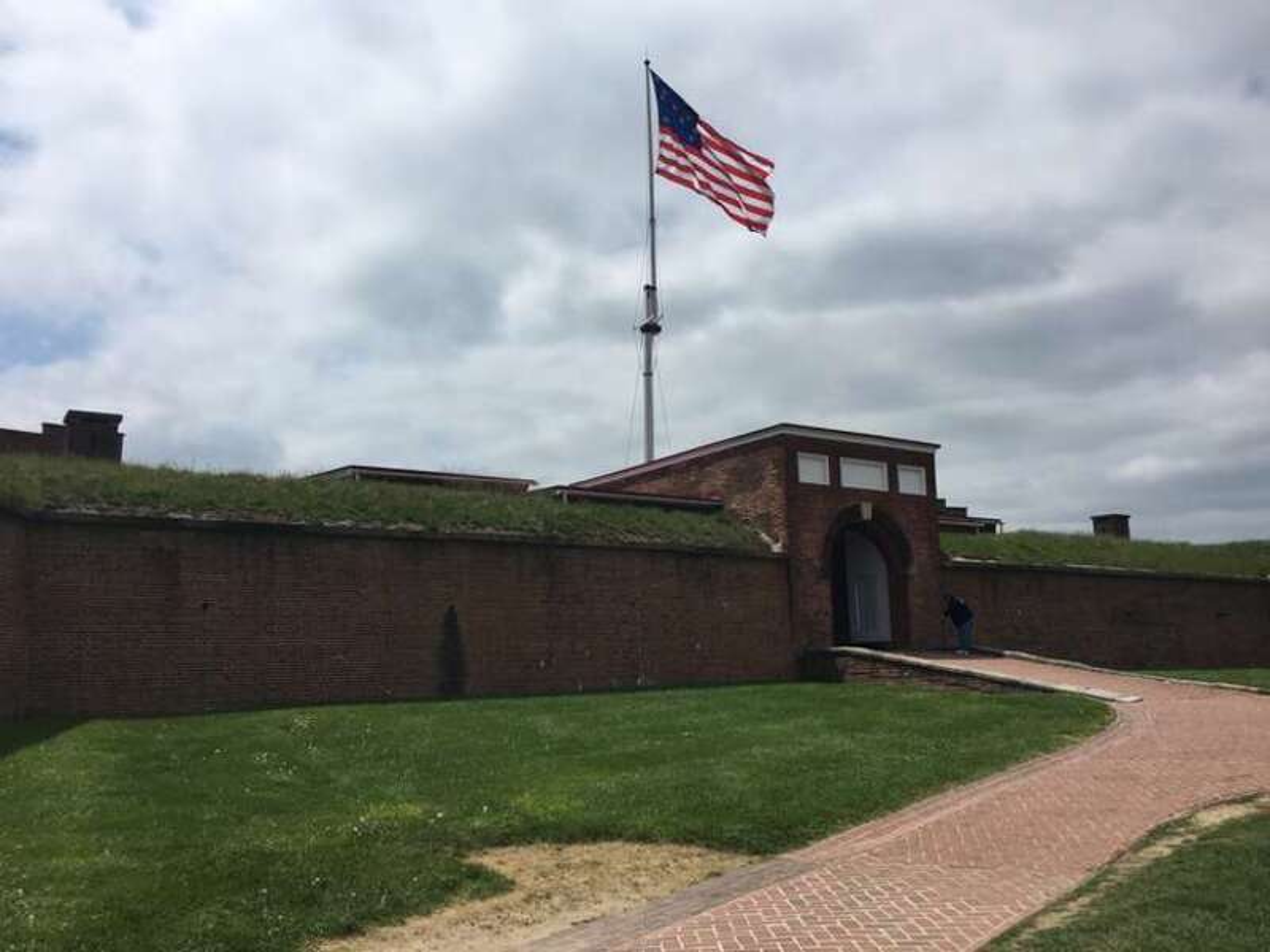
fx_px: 1064
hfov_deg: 61.7
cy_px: 476
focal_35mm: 29
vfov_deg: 48.2
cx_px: 635
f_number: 2.2
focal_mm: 4.15
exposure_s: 1/4049
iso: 25
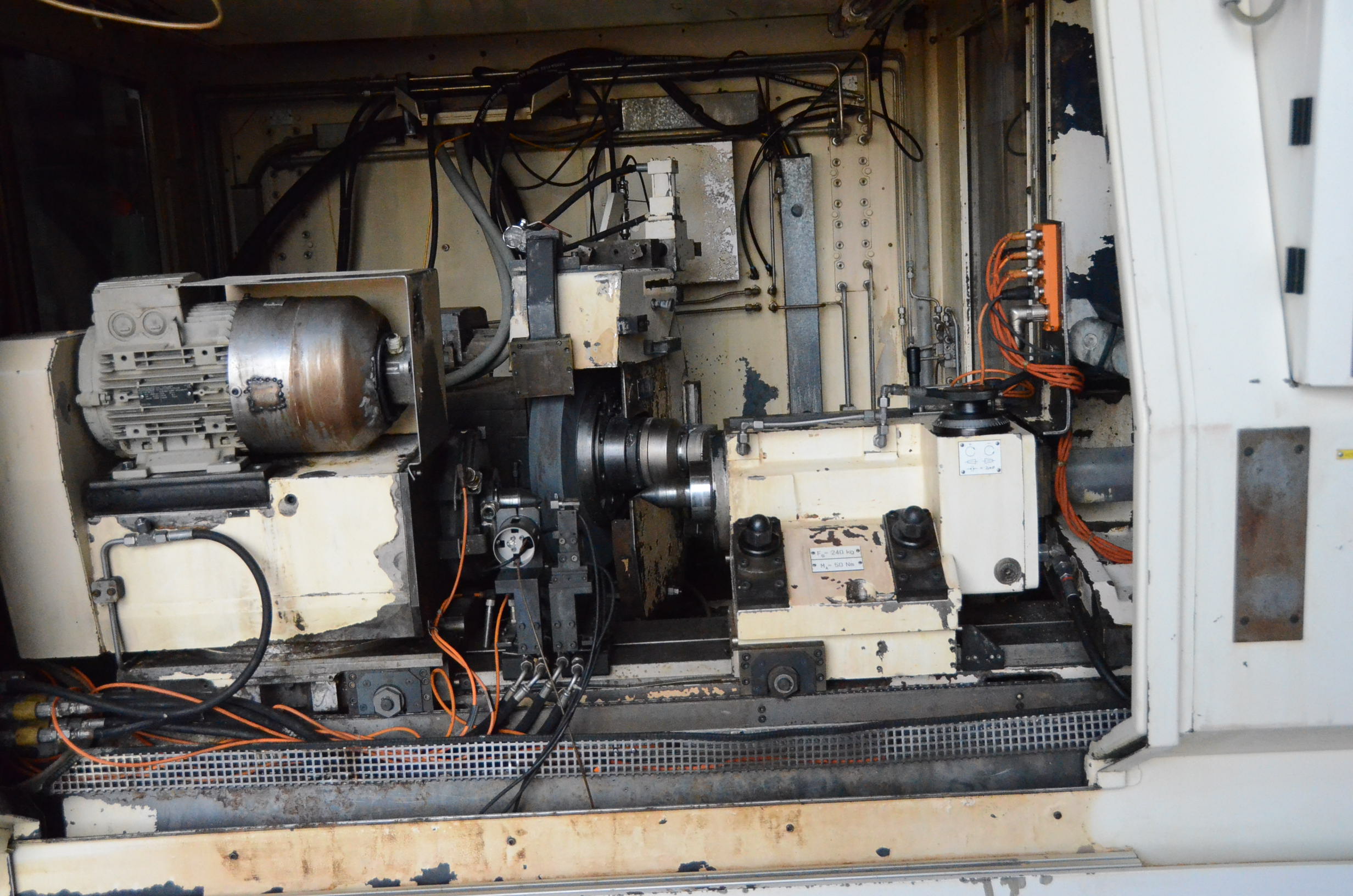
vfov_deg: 34.1
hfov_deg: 49.6
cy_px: 448
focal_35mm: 39
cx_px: 676
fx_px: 1463
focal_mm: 26
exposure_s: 1/4000
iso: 6400
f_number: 4
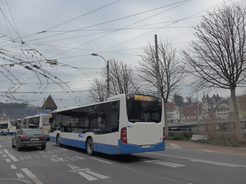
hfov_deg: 61.7
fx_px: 206
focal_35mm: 29
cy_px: 92
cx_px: 123
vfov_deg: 48.2
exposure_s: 1/640
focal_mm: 6
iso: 160
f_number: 2.8
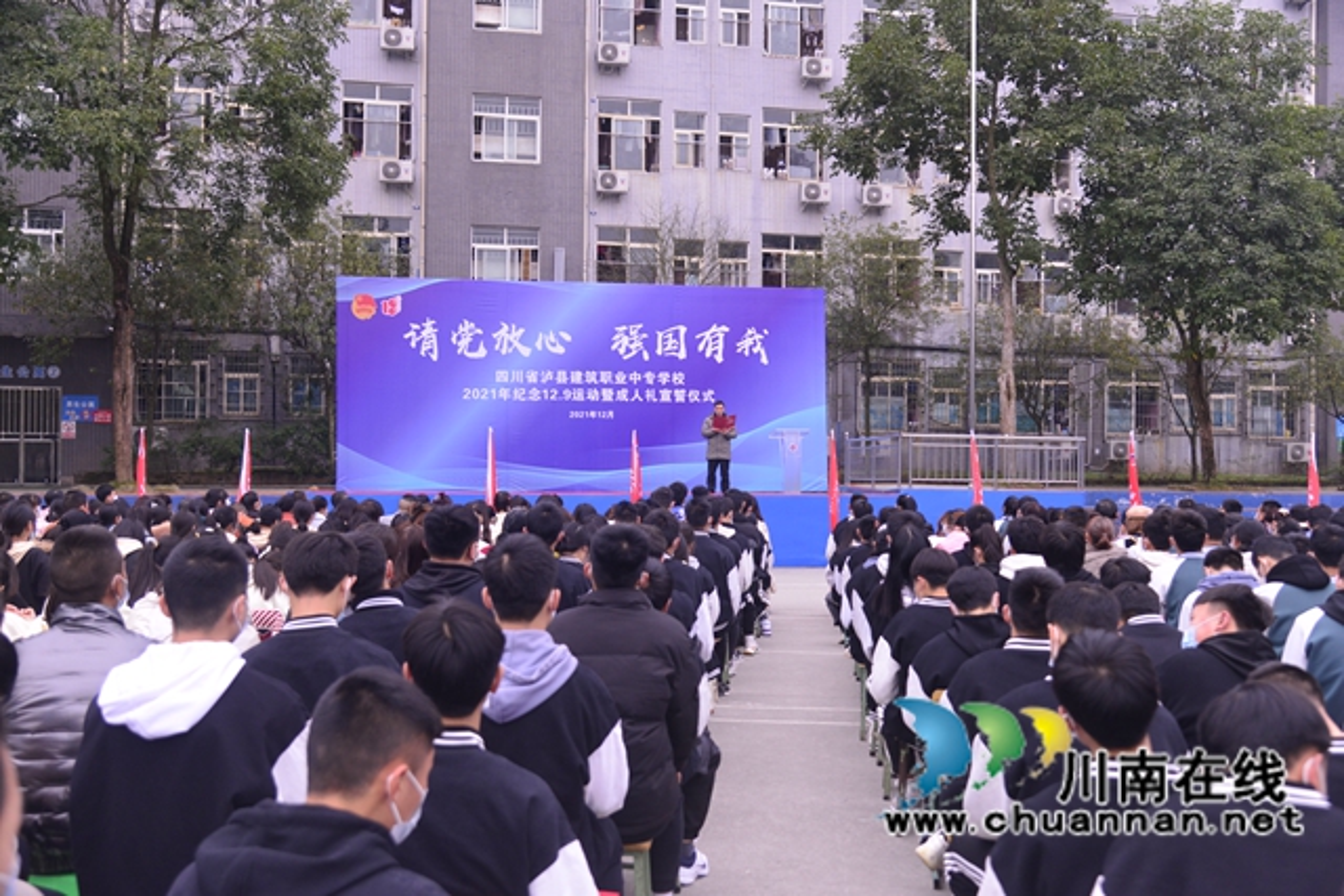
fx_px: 1158
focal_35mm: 31
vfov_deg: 42.3
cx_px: 672
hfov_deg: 60.3
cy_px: 448
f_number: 4.5
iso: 1250
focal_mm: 31
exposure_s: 1/200
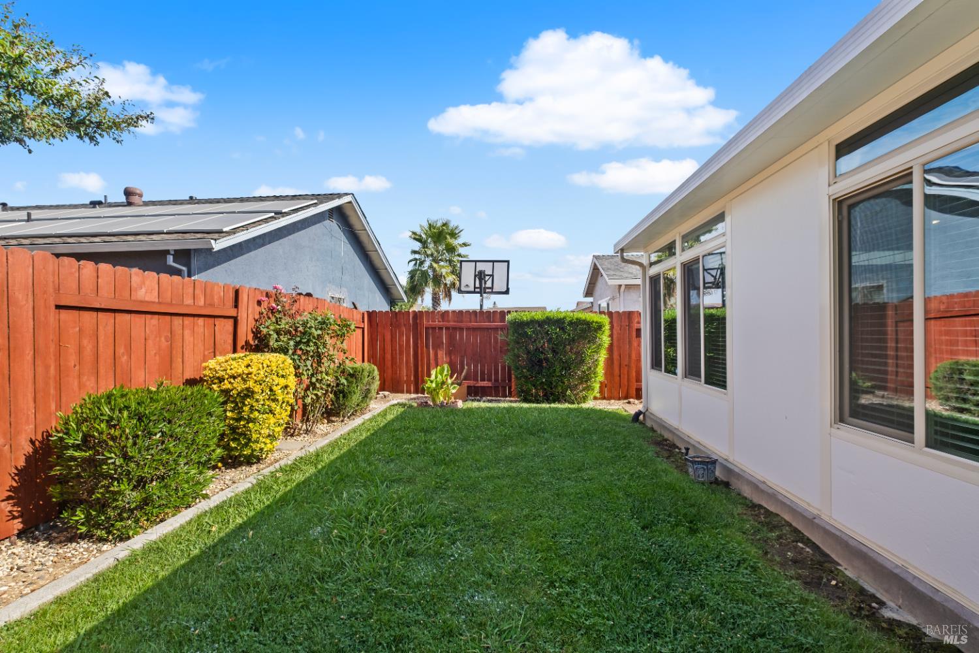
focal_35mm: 16
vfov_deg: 73.7
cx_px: 490
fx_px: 435
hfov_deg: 96.7
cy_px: 326
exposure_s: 1/200
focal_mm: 10.5
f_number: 5.6
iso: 160
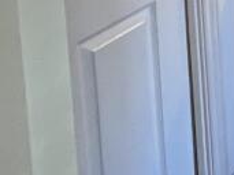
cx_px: 504
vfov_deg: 15.5
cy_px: -164
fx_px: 527
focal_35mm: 78
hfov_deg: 16.6
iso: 320
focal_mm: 1.57
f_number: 1.8
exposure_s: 1/50
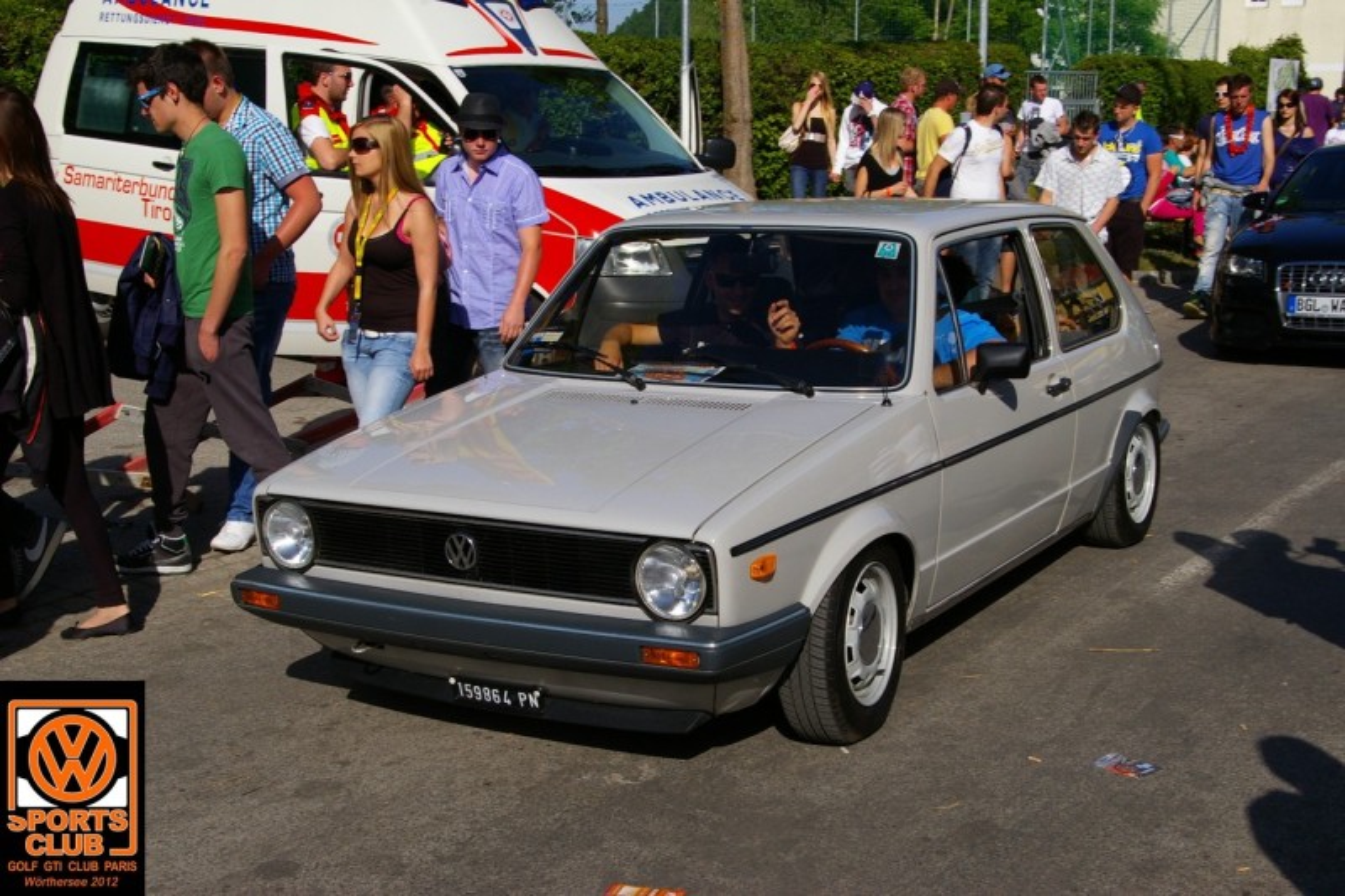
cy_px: 448
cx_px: 672
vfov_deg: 27.2
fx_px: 1849
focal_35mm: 50
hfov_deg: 40.0
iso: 200
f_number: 11
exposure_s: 1/250
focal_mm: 33
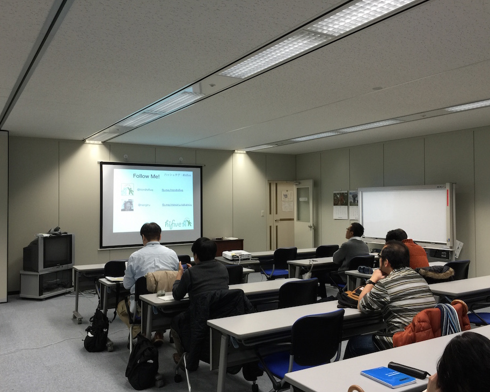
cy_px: 197
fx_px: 449
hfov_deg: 57.2
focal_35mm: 31
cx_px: 245
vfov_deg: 47.1
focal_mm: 4.15
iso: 40
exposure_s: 1/30
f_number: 2.2
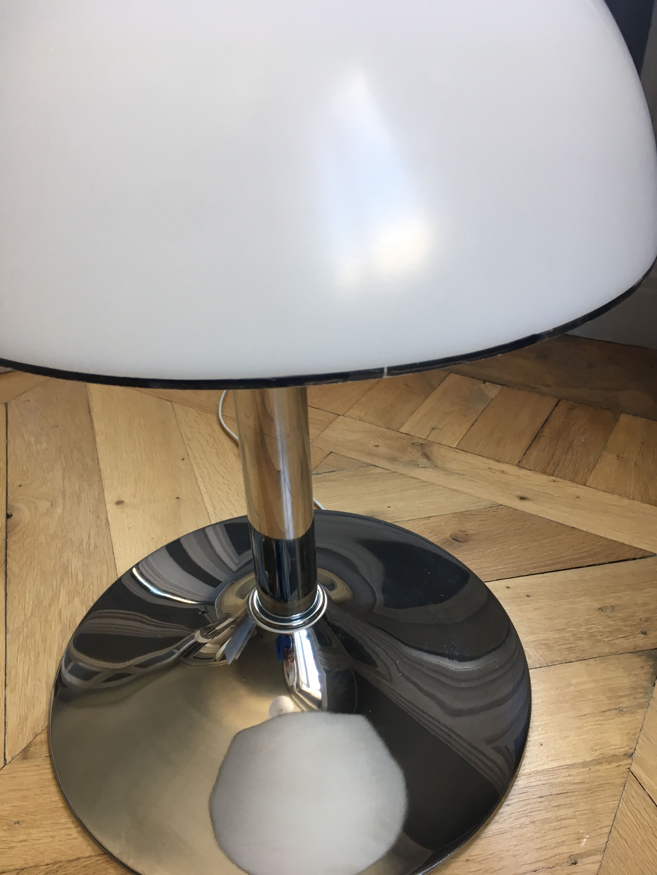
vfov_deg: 61.7
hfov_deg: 48.2
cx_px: 328
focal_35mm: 29
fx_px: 734
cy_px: 438
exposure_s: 1/33
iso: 64
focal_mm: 4.15
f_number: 2.2
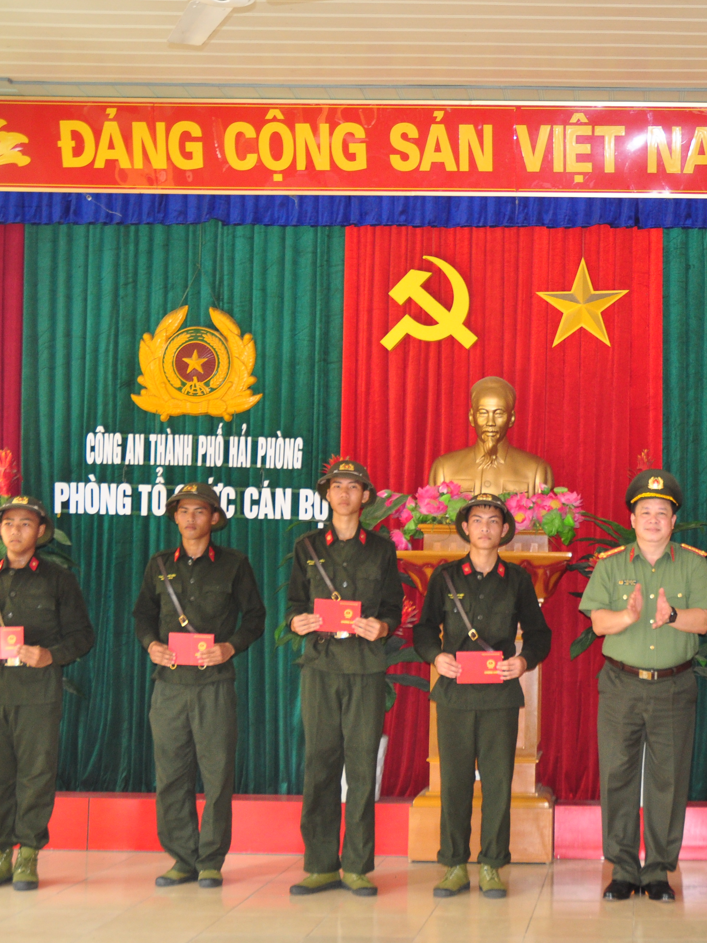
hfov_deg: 22.5
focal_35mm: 64
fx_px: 1737
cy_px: 492
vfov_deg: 30.4
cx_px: 613
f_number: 3.8
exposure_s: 1/60
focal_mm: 27
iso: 640
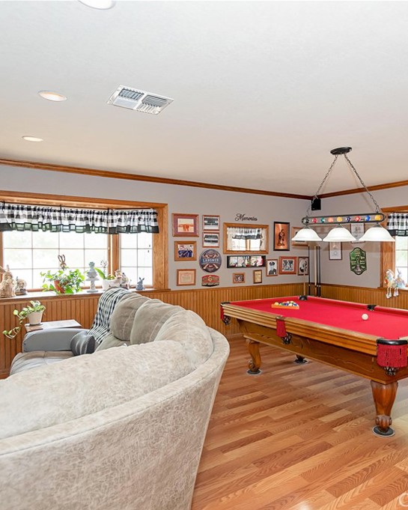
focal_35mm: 24
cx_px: 287
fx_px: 362
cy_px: 255
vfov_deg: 70.3
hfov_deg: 56.8
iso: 320
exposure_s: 1/60
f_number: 5.6
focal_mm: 11.5
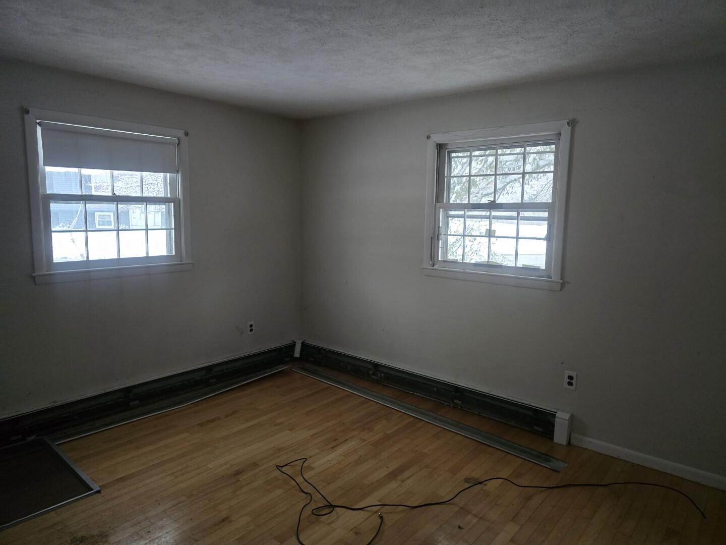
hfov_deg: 73.9
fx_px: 482
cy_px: 272
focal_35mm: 23
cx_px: 363
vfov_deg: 58.9
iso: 1250
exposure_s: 1/60
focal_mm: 6.3
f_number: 1.7
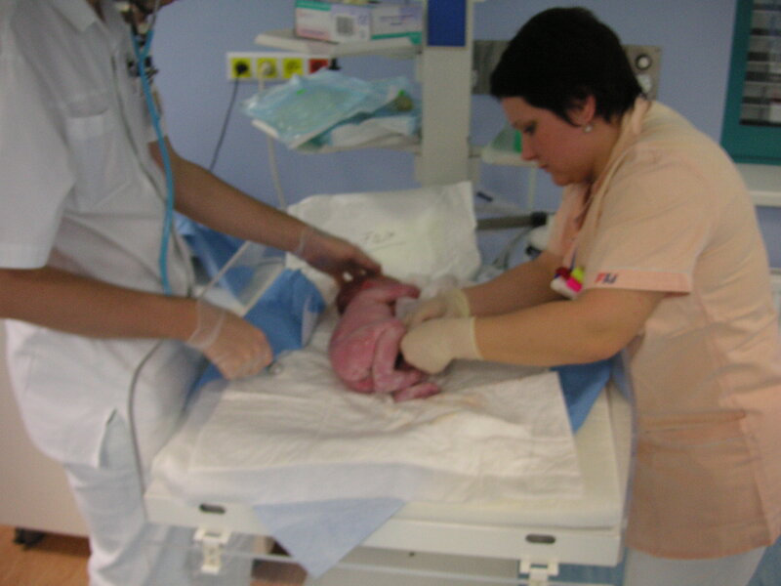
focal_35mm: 37
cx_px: 390
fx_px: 835
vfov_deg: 38.7
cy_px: 293
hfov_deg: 50.1
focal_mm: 6.1
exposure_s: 1/20
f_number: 2.8
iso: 100
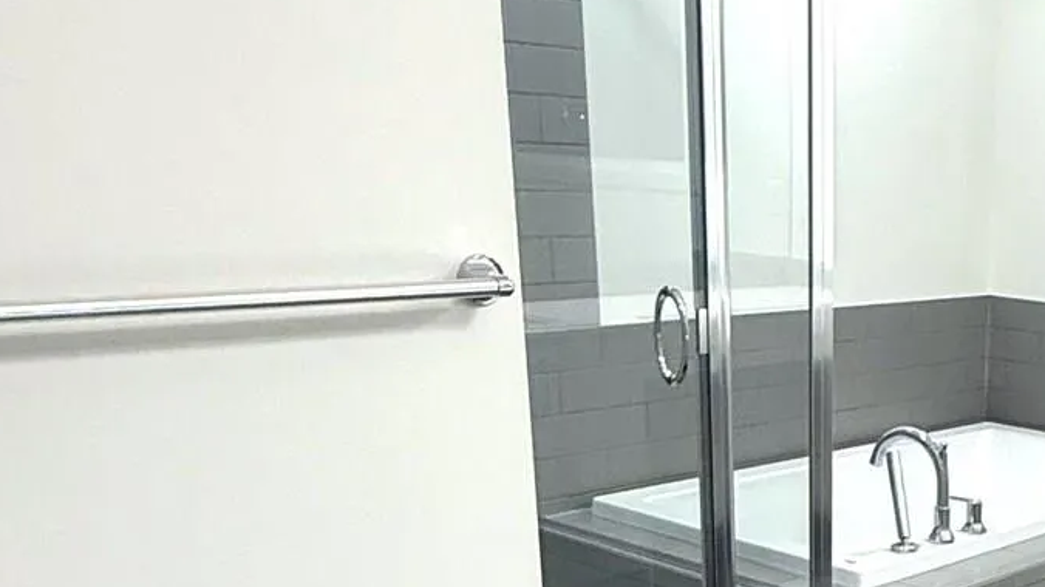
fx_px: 1441
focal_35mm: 52
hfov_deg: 36.3
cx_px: 1017
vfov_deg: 21.4
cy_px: 706
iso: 200
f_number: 2.2
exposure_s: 1/120
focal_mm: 2.22
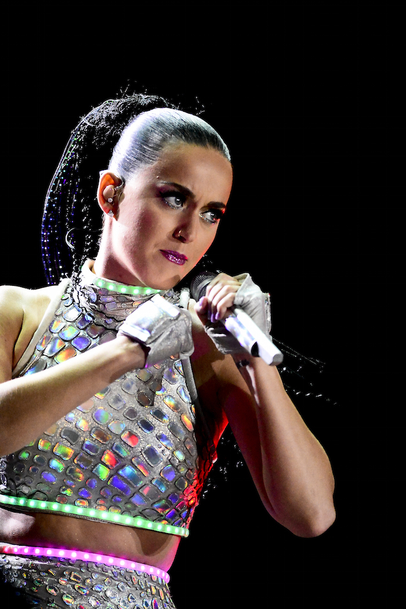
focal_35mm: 400
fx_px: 6766
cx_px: 203
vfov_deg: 5.2
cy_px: 304
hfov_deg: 3.4
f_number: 4.5
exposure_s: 1/8000
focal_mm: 400
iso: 12800
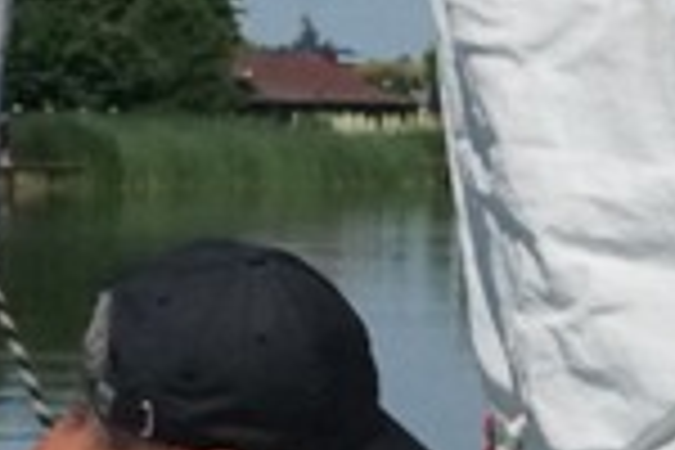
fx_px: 6701
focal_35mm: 357
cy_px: 1001
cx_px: 626
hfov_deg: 5.8
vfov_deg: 3.8
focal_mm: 35
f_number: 11
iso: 1600
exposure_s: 1/4000
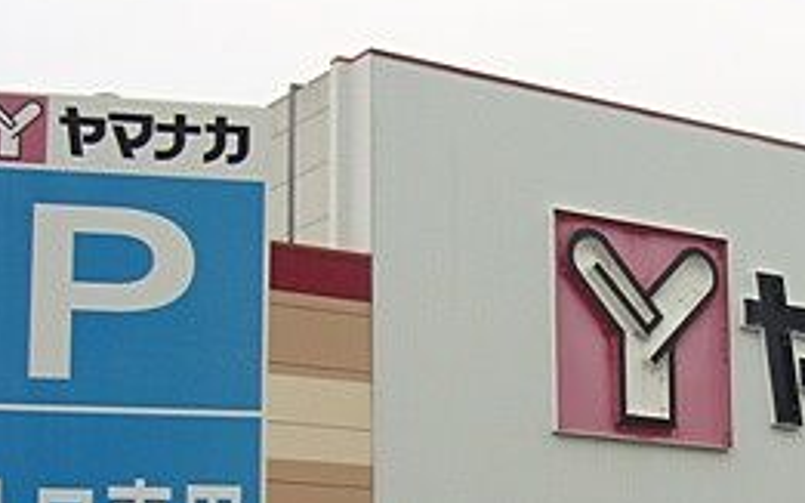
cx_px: 716
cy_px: 497
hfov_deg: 22.3
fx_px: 1996
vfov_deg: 14.1
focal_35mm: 91
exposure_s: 1/125
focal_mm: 5.8
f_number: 5.6
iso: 80
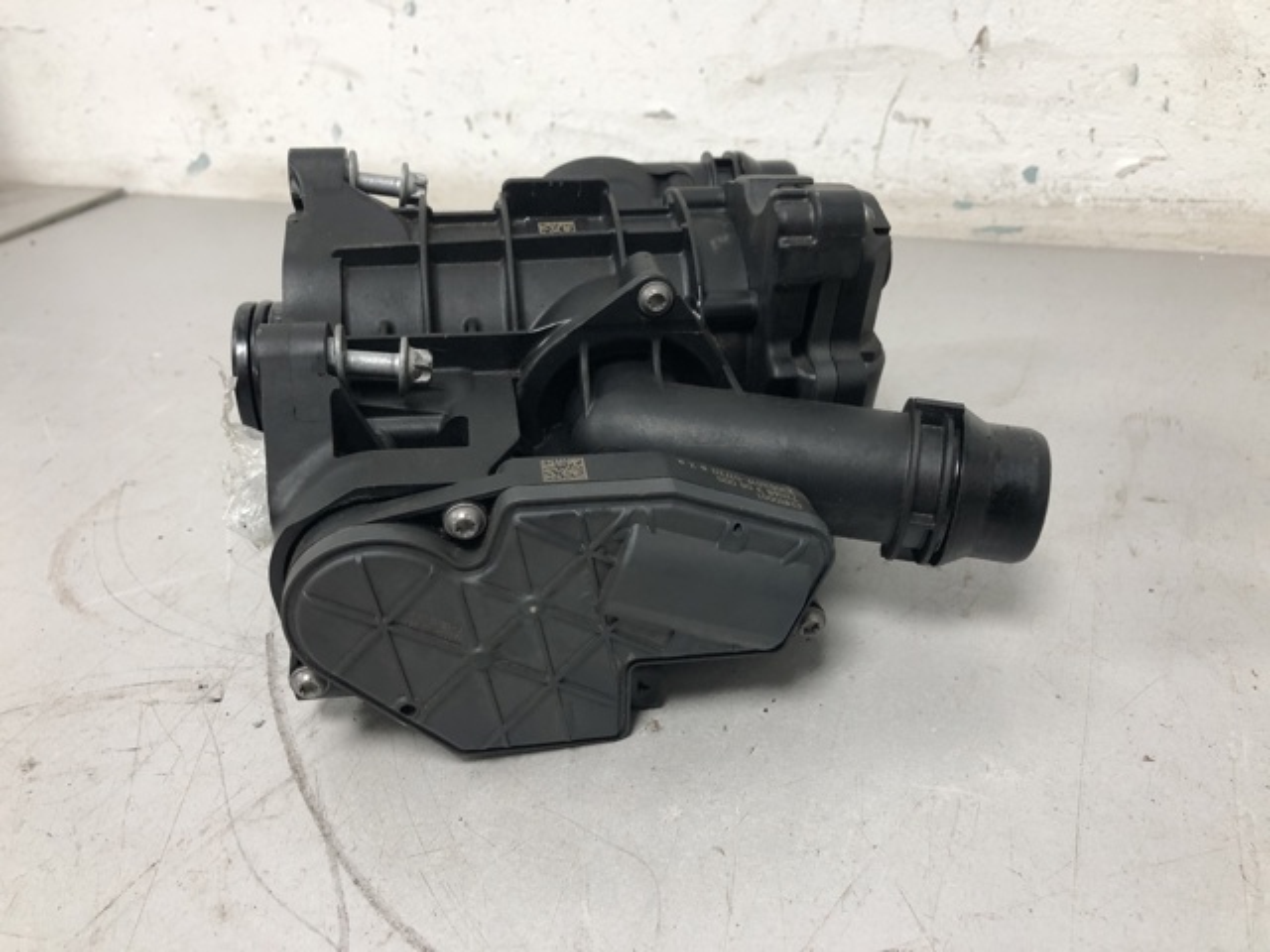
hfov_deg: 63.4
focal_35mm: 28
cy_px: 476
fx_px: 1027
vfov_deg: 49.7
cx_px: 635
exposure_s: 1/25
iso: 40
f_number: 1.8
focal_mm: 4
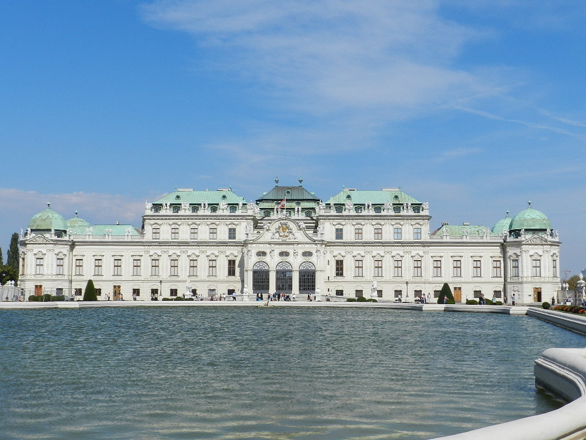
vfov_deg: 31.5
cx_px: 293
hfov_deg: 41.2
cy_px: 220
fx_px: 779
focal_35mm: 46
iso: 160
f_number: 5.6
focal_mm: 8.1
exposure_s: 1/1000
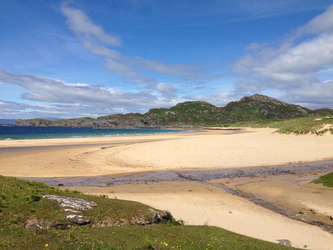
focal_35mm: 33
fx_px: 317
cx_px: 166
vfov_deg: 42.9
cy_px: 125
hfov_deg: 55.4
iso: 50
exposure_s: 1/2857
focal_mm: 4.12
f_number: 2.4
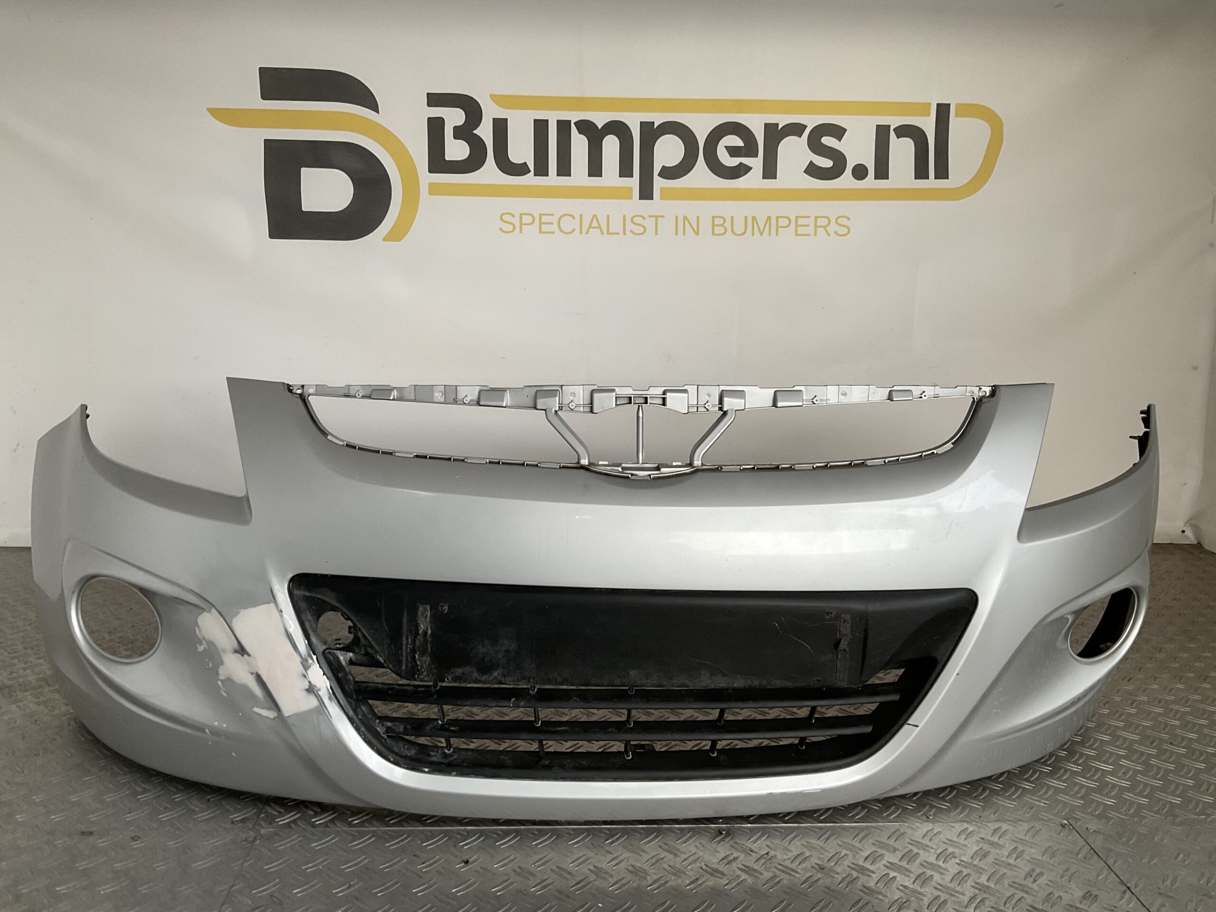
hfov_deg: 61.7
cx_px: 608
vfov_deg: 48.2
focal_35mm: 29
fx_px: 1019
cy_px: 456
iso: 50
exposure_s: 1/50
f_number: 1.8
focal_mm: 3
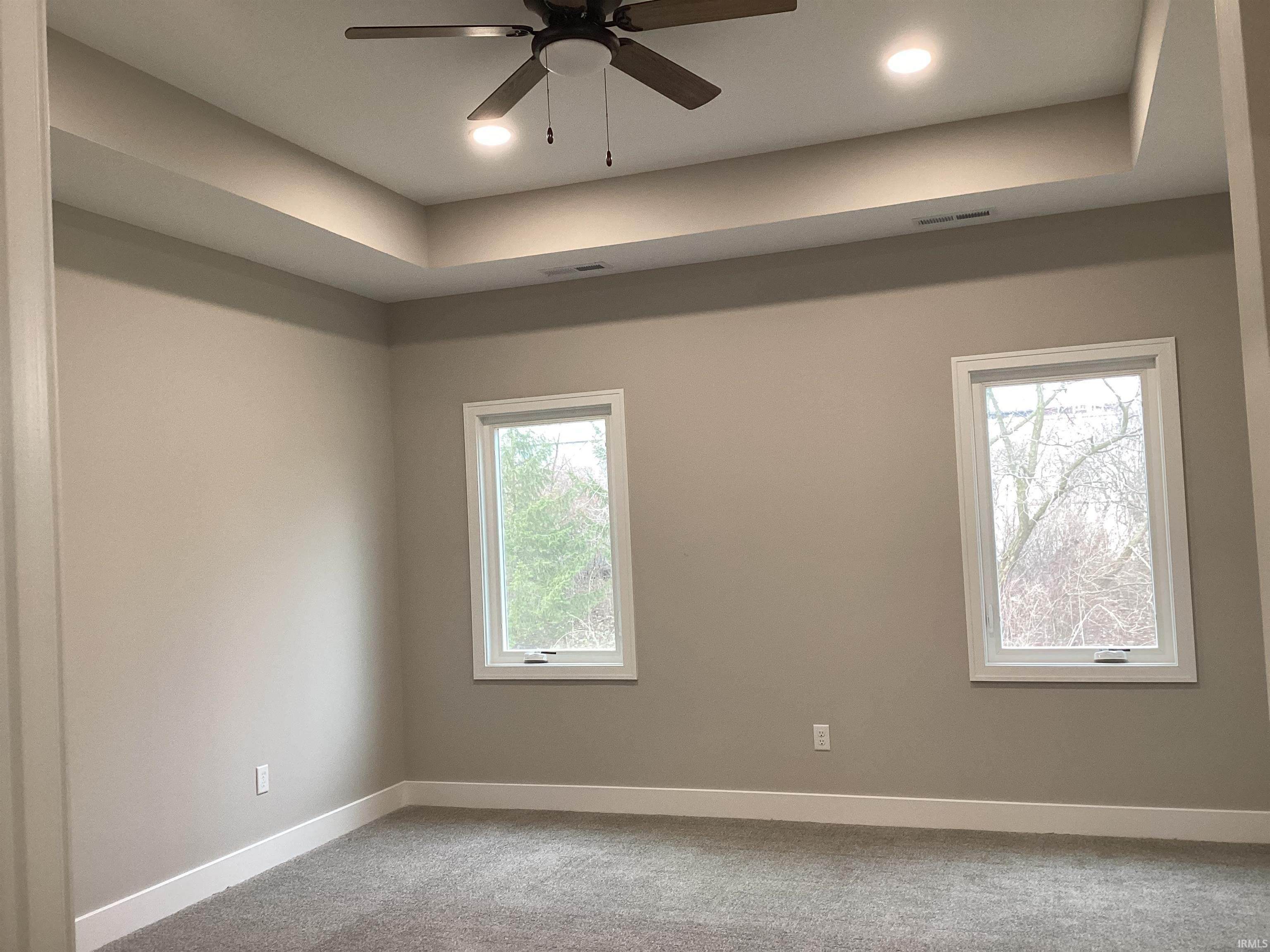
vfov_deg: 45.4
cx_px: 635
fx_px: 1137
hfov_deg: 58.4
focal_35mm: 31
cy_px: 476
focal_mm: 3.3
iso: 125
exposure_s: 1/60
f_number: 2.4
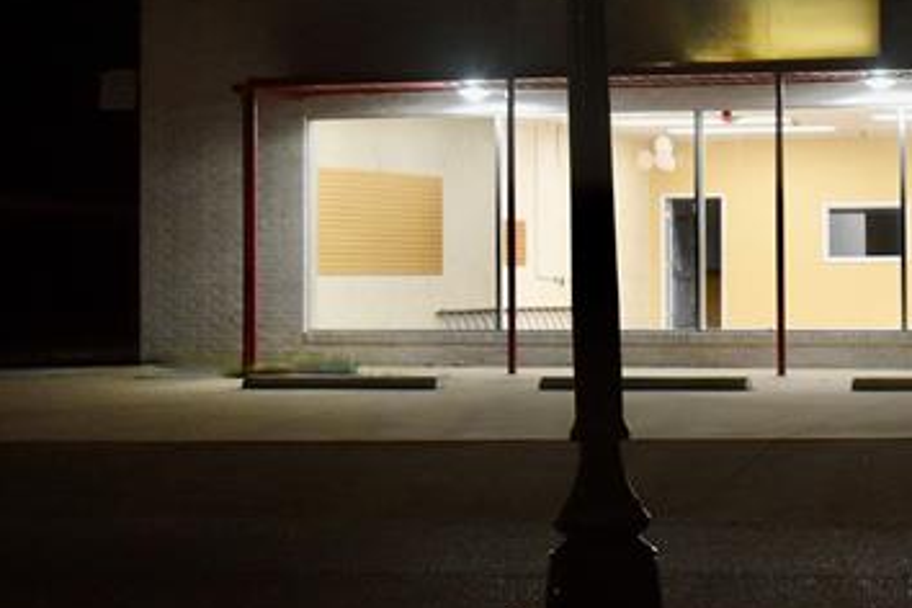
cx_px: 814
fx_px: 2747
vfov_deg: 12.6
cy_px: 160
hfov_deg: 18.5
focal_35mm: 108
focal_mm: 25
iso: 1100
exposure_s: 1/125
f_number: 4
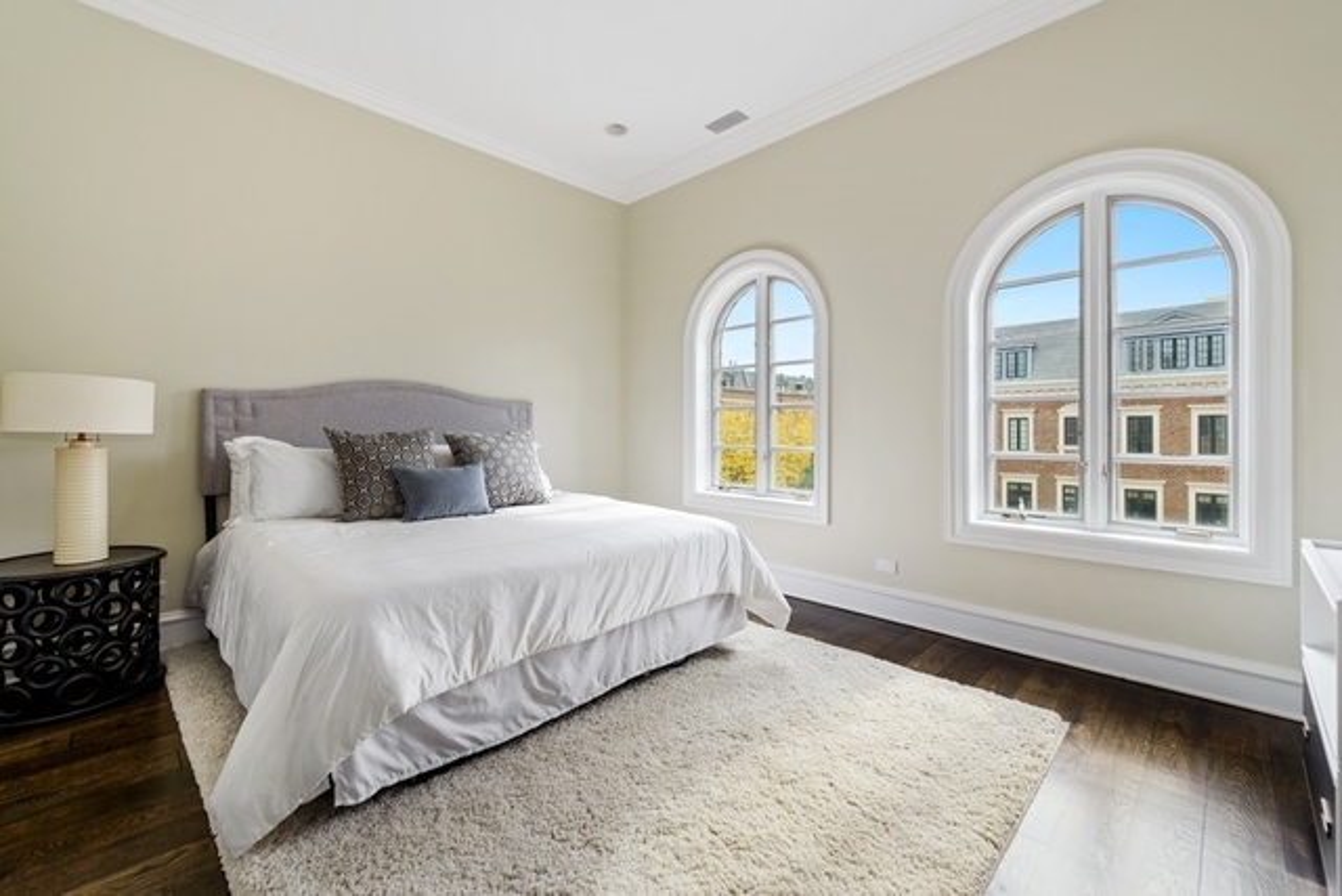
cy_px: 448
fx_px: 559
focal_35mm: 15
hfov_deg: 100.4
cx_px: 671
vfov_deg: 77.4
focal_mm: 15
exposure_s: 1/6
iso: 100
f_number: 8
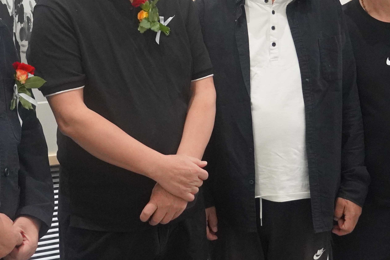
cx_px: 152
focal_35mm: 78
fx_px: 845
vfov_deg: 17.4
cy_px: 84
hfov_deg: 25.9
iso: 3200
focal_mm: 22
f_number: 4
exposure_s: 1/160
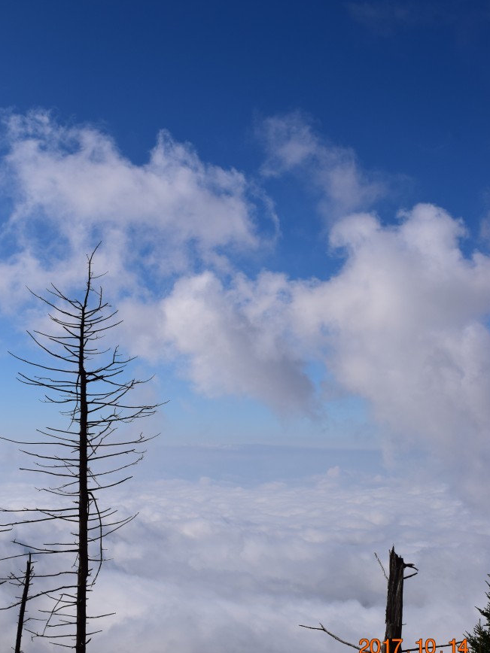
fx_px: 963
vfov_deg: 37.5
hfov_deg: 28.6
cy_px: 342
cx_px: 243
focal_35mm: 51
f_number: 11
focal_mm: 30
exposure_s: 1/640
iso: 200
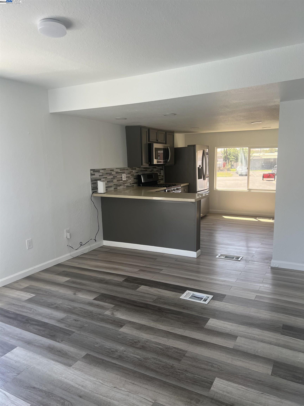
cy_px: 203
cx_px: 152
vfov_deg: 67.3
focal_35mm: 26
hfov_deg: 53.1
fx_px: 304
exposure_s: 1/152
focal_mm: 5.7
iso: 40
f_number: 1.5
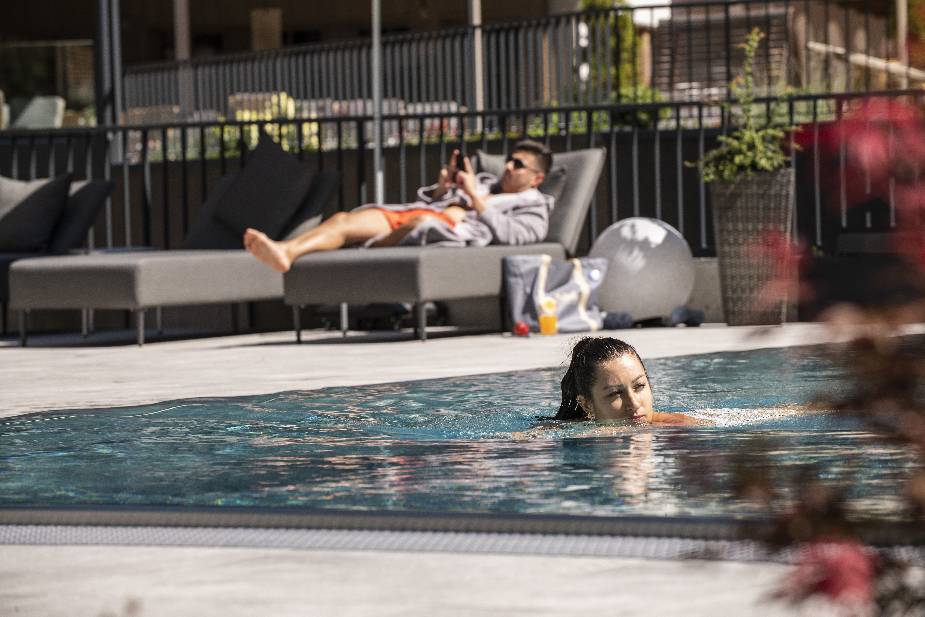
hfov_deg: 15.2
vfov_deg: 10.2
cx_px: 462
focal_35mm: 135
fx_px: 3468
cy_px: 308
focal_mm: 135
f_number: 6.3
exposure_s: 1/500
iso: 200
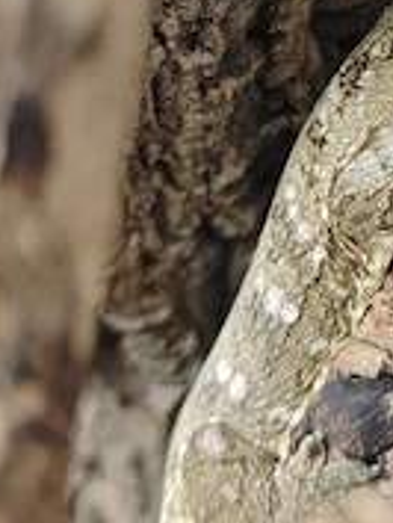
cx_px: 369
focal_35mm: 52
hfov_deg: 26.9
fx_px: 786
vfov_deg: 35.2
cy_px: 77
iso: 500
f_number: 1.6
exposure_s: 1/33.3
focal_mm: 6.55
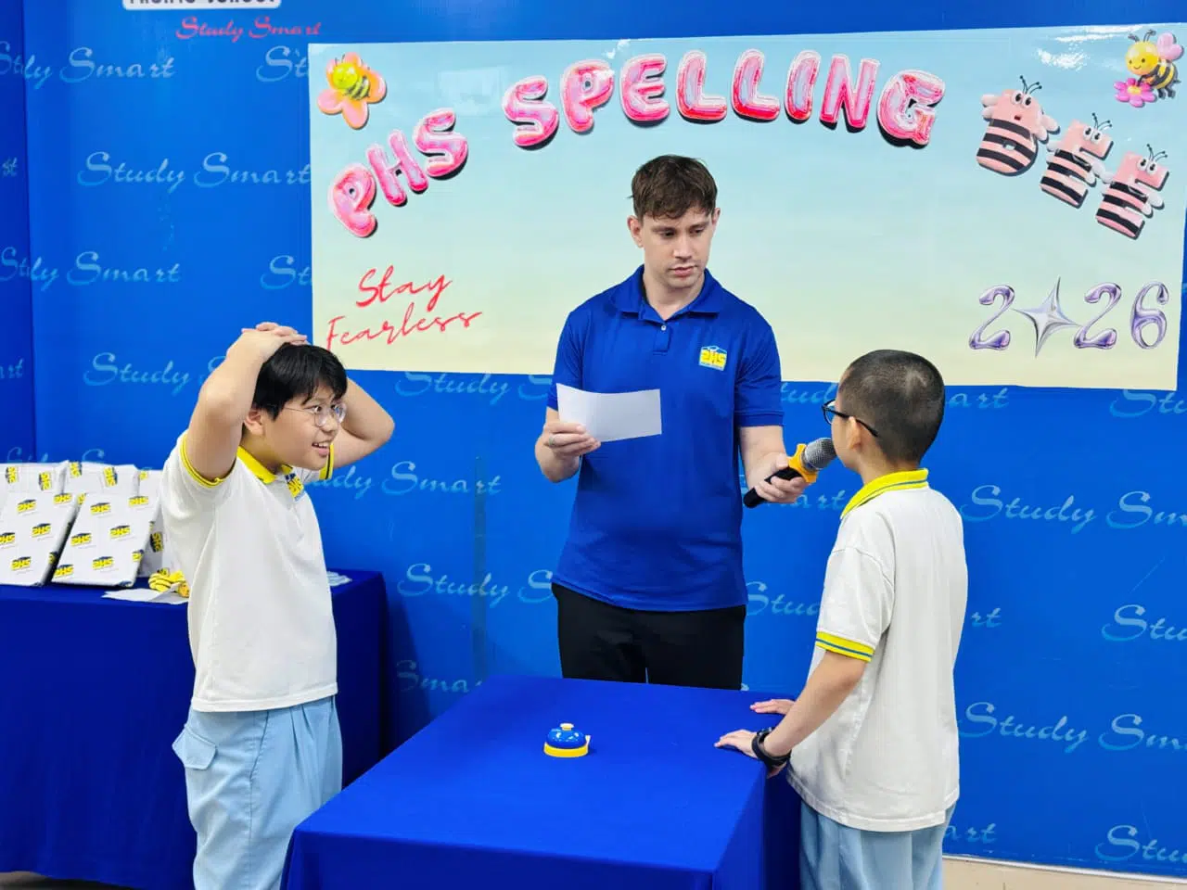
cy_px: 445
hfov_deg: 39.7
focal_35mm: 48
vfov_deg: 30.3
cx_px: 594
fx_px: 1646
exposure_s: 1/50
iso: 100
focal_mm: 6.76
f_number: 1.78
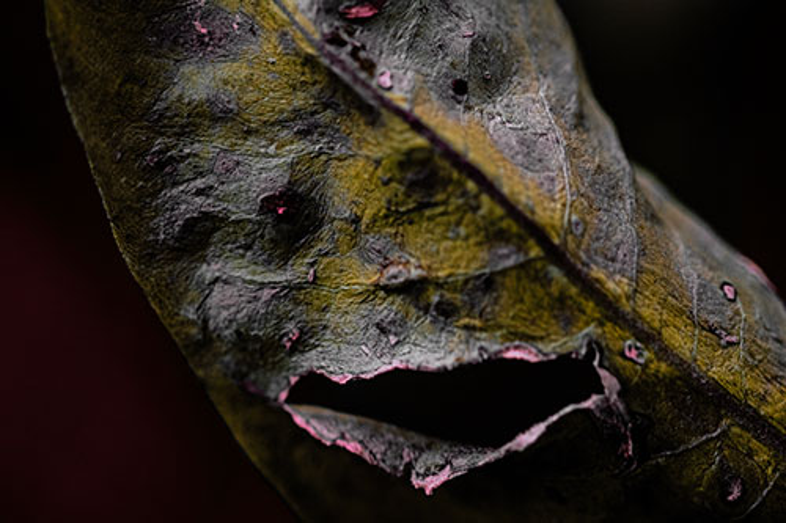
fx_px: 4583
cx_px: 393
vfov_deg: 6.5
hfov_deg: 9.8
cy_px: 262
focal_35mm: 210
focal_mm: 210
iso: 640
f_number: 7.1
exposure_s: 1/500
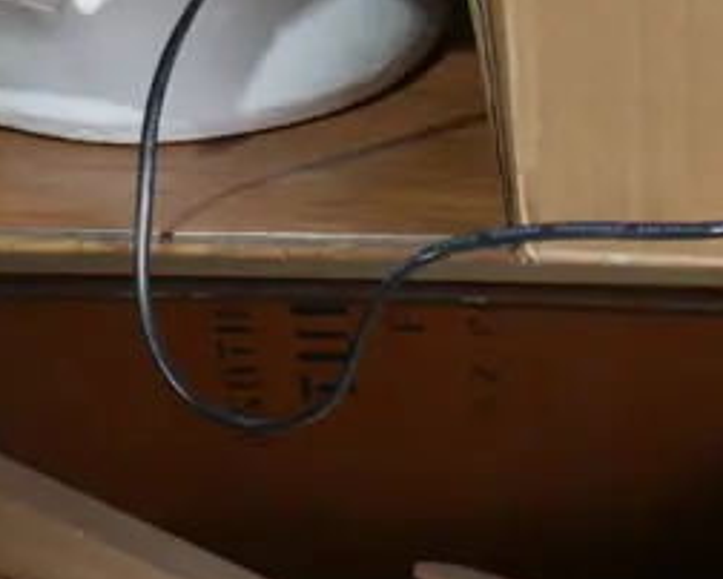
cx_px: 726
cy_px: 1094
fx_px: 2720
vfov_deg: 11.2
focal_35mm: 127
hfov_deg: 14.9
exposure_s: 1/125
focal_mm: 16
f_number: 3.6
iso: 200
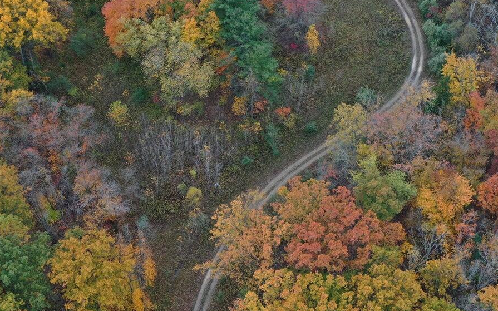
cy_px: 120
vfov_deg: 26.3
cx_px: 237
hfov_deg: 41.0
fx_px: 665
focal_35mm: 49
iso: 100
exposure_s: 1/160
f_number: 4.5
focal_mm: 10.26
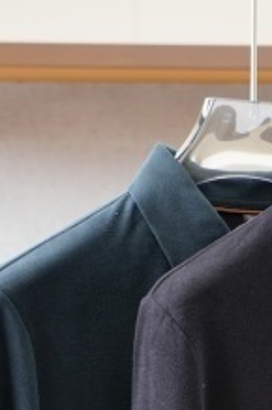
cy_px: 741
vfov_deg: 12.2
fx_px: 1748
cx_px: 322
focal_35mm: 154
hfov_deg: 8.8
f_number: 4
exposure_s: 1/125
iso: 400
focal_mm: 28
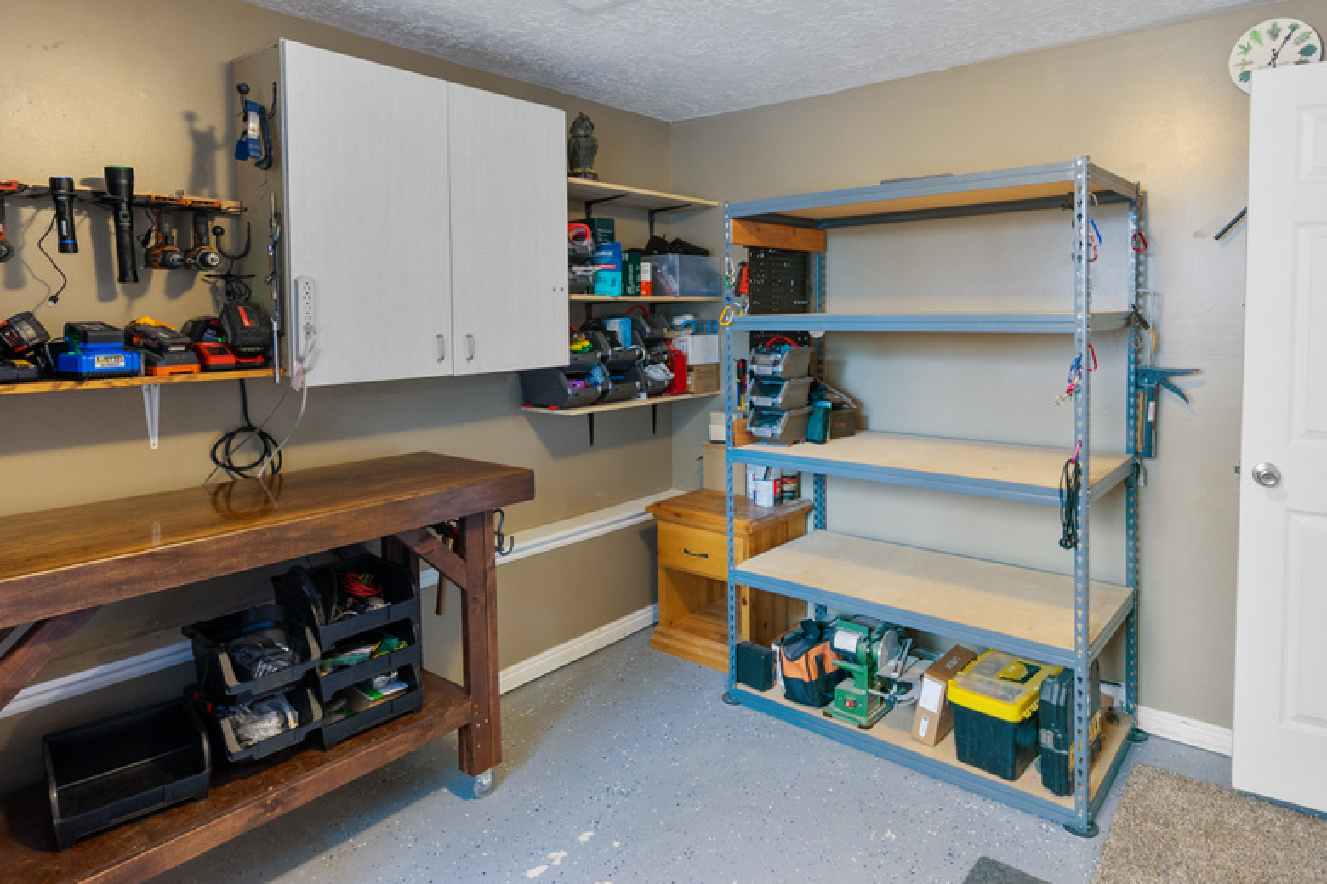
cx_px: 732
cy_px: 337
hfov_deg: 81.0
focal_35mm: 21
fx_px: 774
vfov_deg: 58.8
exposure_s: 1/1.67
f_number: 9
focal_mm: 16
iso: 400
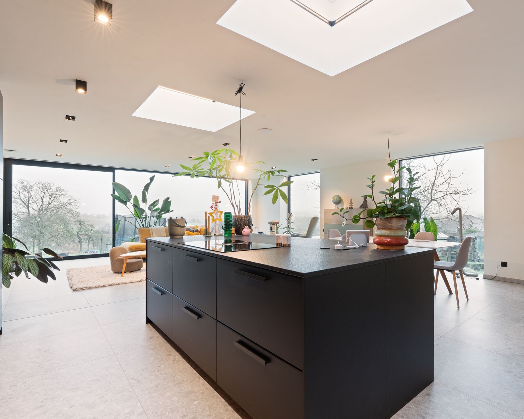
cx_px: 290
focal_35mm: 19
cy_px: 212
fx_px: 295
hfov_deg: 83.0
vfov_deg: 70.8
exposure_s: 1/2
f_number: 11
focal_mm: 16
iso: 250
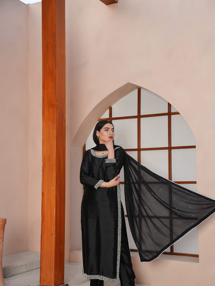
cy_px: 156
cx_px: 108
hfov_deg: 26.6
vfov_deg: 34.9
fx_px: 456
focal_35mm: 55
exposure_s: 1/160
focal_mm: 50
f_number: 8
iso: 500
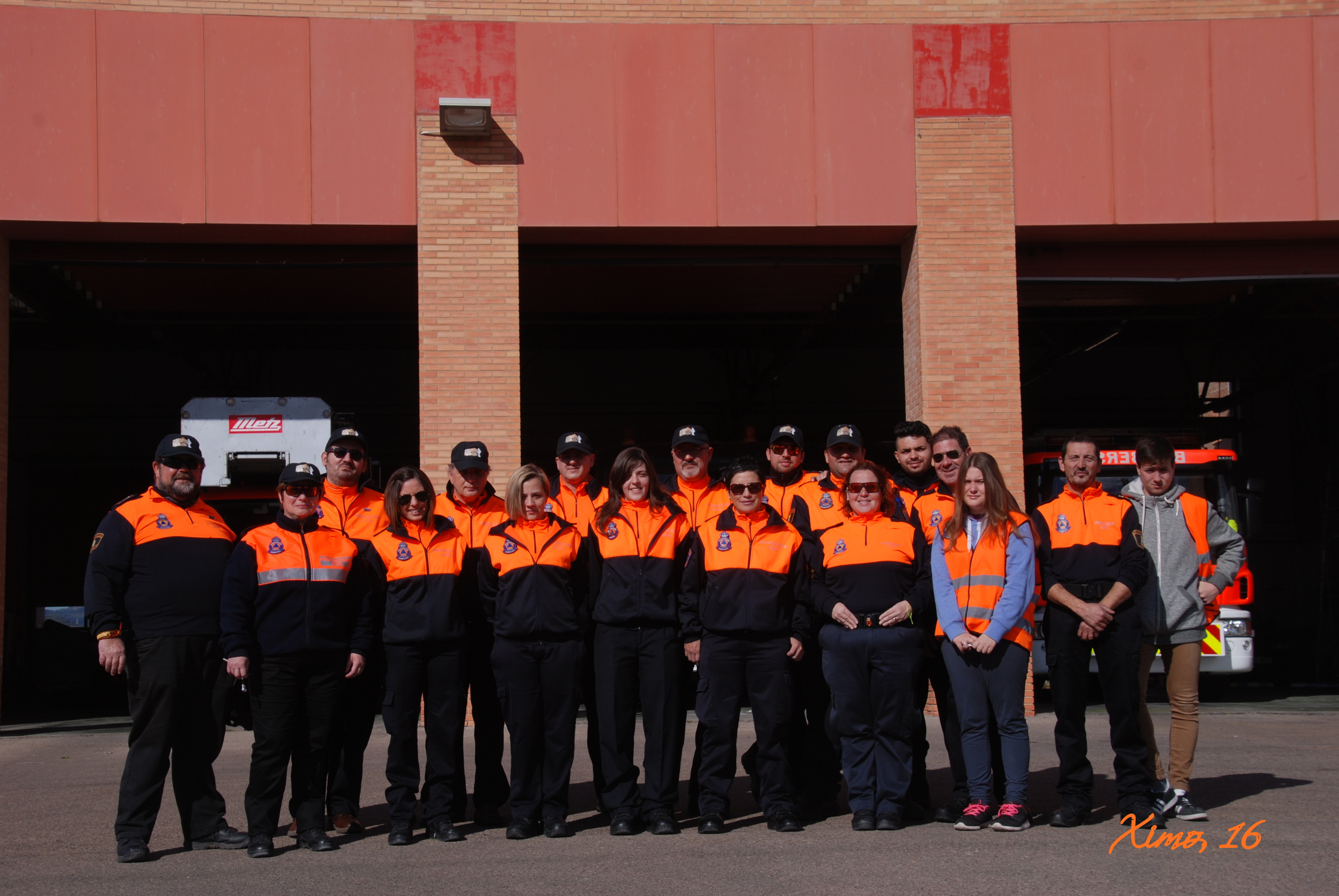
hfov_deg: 42.3
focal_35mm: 46
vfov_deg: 29.0
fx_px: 1732
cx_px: 670
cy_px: 448
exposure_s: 1/250
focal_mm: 31
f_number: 8
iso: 100
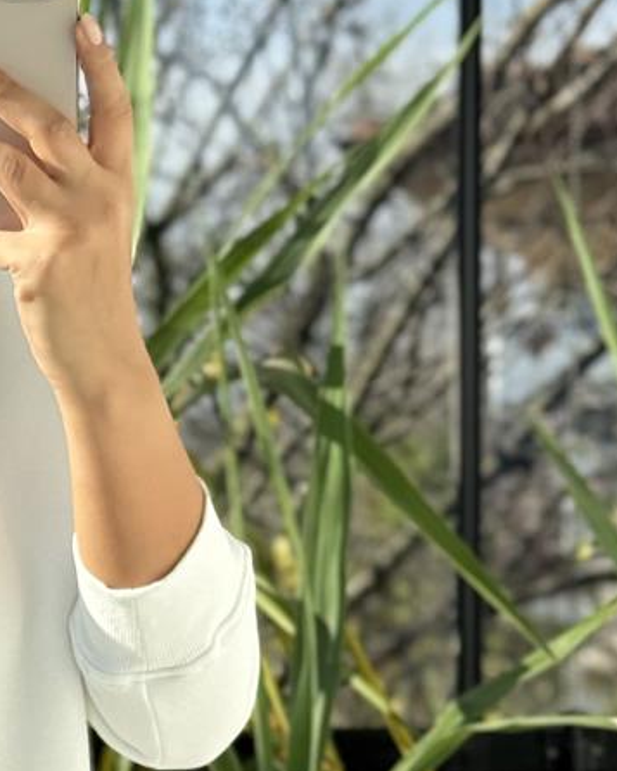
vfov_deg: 13.6
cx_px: -194
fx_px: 3195
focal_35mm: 140
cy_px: 744
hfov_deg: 10.8
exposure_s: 1/1715
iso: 100
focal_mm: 6.76
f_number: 1.78
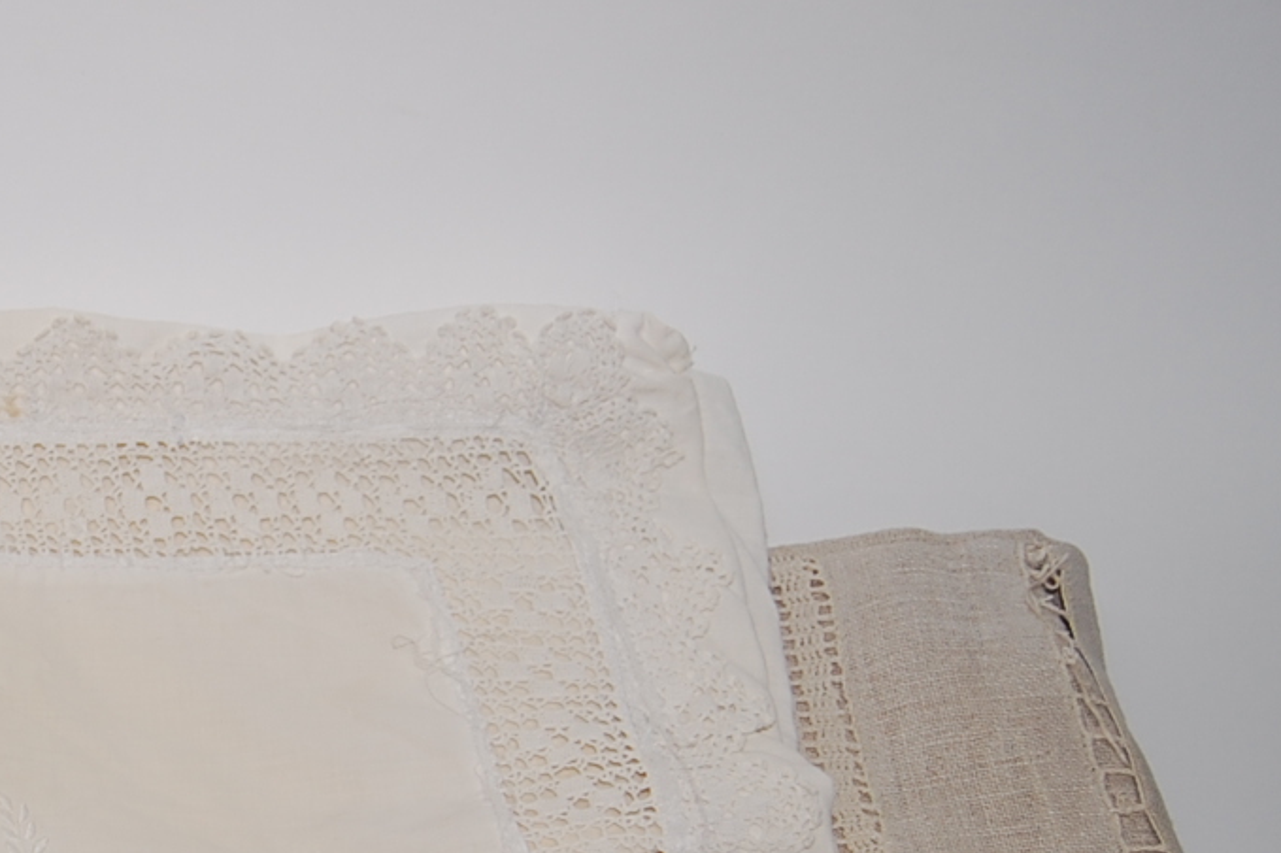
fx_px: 2244
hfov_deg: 29.8
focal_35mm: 63
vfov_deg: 21.2
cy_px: 696
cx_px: 6
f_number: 3.5
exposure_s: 1/60
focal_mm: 19
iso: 200
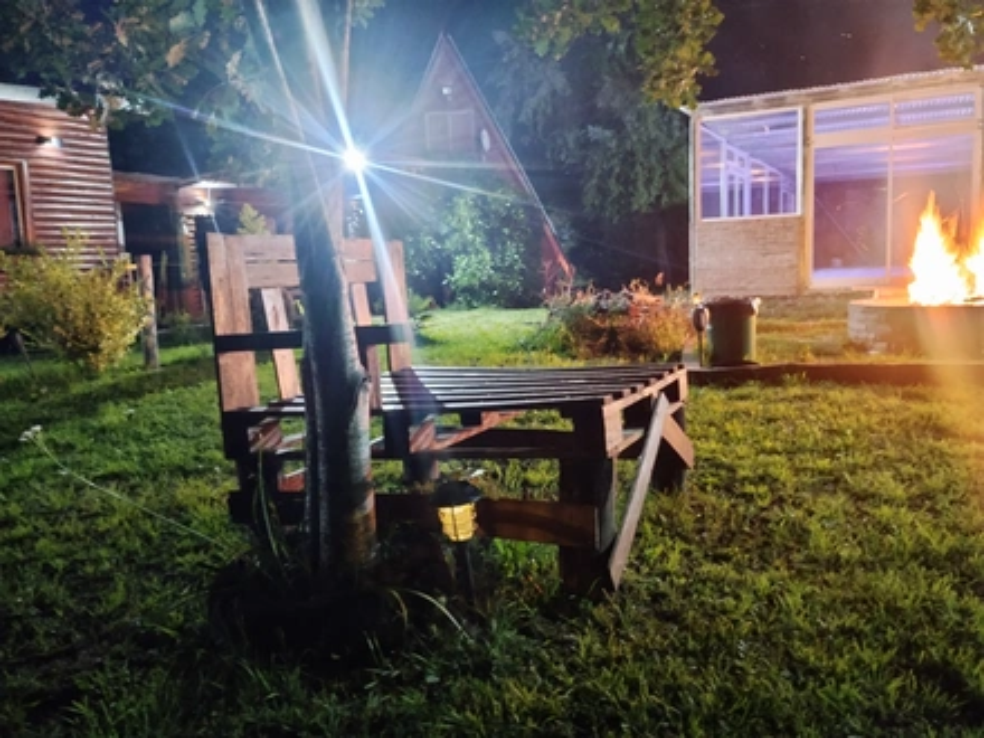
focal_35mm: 28
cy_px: 369
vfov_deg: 49.7
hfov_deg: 63.4
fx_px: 796
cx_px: 492
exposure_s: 1/14
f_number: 1.8
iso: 5703
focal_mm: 4.27
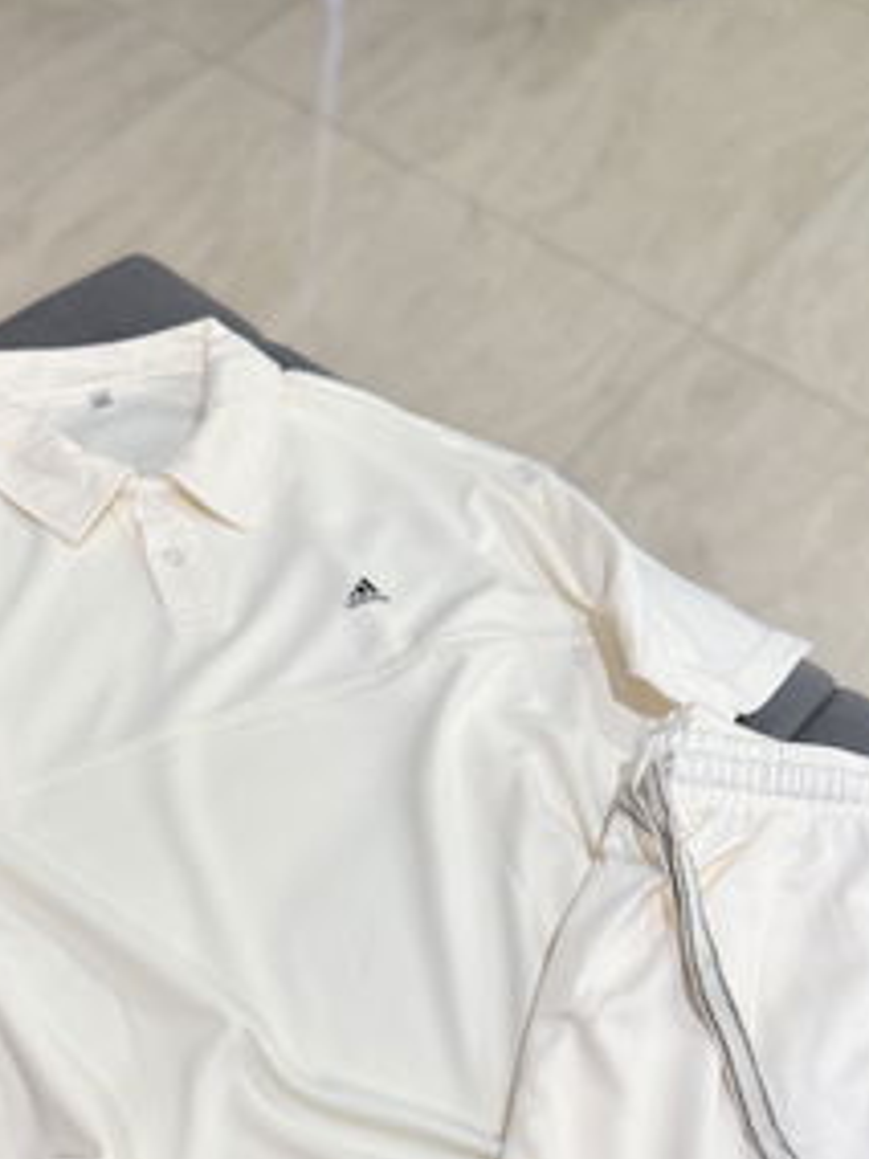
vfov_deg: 40.2
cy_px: 941
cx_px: 310
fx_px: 1506
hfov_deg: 32.0
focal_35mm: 45
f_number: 1.78
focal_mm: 6.76
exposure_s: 1/100
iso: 125
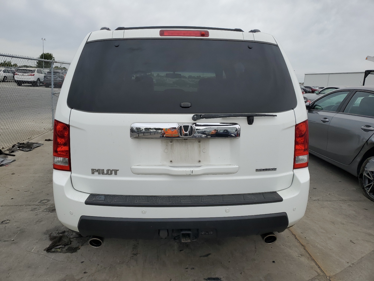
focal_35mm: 26
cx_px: 187
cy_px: 140
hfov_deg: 67.3
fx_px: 281
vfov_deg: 53.1
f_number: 1.5
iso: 50
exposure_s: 1/2000
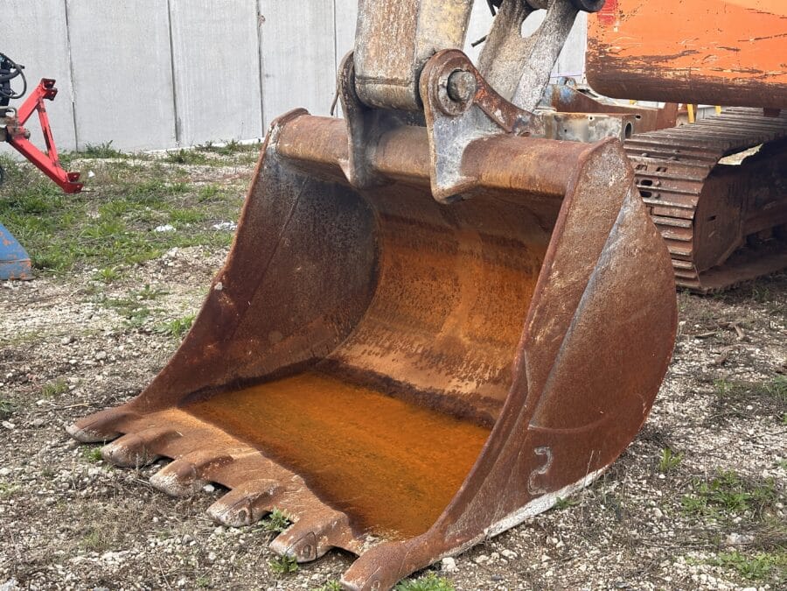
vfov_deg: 30.3
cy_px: 296
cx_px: 394
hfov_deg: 39.7
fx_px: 1091
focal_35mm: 48
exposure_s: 1/305
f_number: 1.78
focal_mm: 6.86
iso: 64
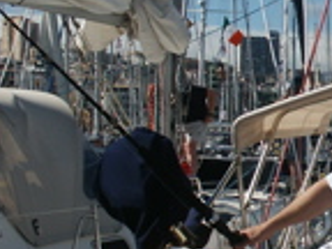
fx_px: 1045
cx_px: 498
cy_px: 135
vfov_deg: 13.6
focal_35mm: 109
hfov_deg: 16.4
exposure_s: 1/500
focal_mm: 7.18
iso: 64
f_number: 6.7
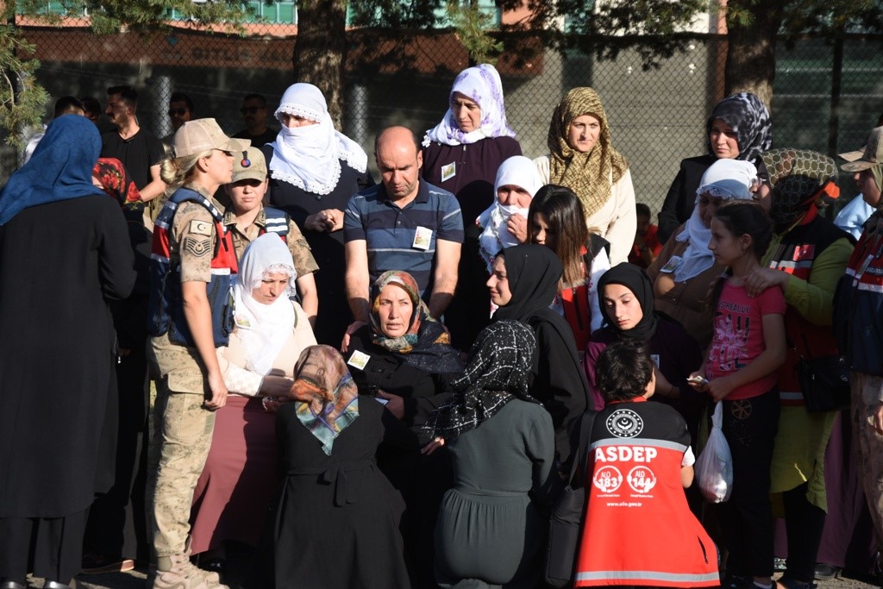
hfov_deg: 18.2
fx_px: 2760
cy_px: 294
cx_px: 442
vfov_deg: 12.2
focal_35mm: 112
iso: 100
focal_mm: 75
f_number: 5.3
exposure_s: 1/320
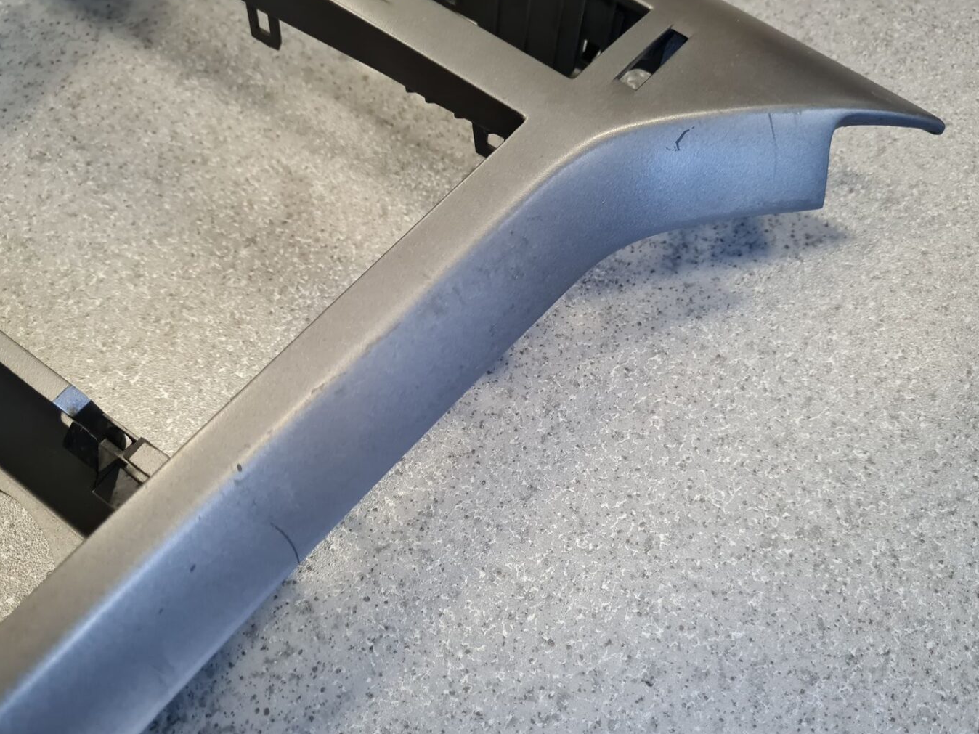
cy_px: 373
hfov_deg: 65.3
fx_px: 764
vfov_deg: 51.4
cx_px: 494
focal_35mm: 27
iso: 320
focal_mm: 5.4
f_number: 1.8
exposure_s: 1/100
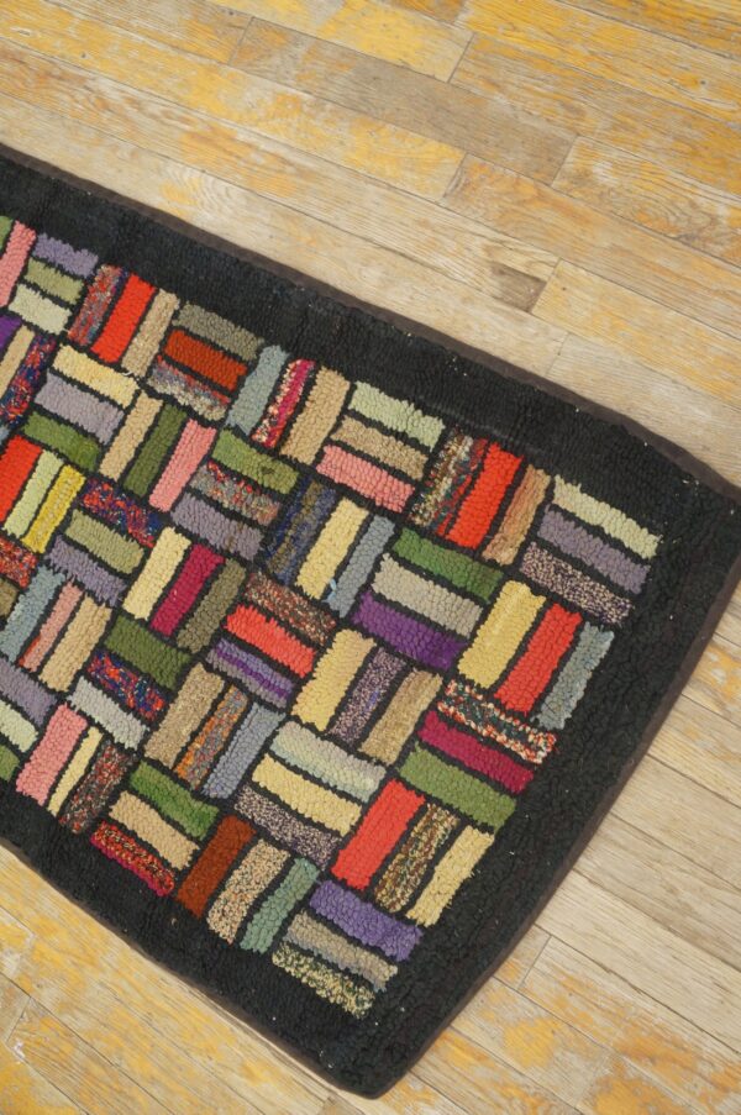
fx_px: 835
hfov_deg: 47.8
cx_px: 370
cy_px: 558
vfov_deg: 67.4
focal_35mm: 27
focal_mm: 18
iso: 1250
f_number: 4
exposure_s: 1/60
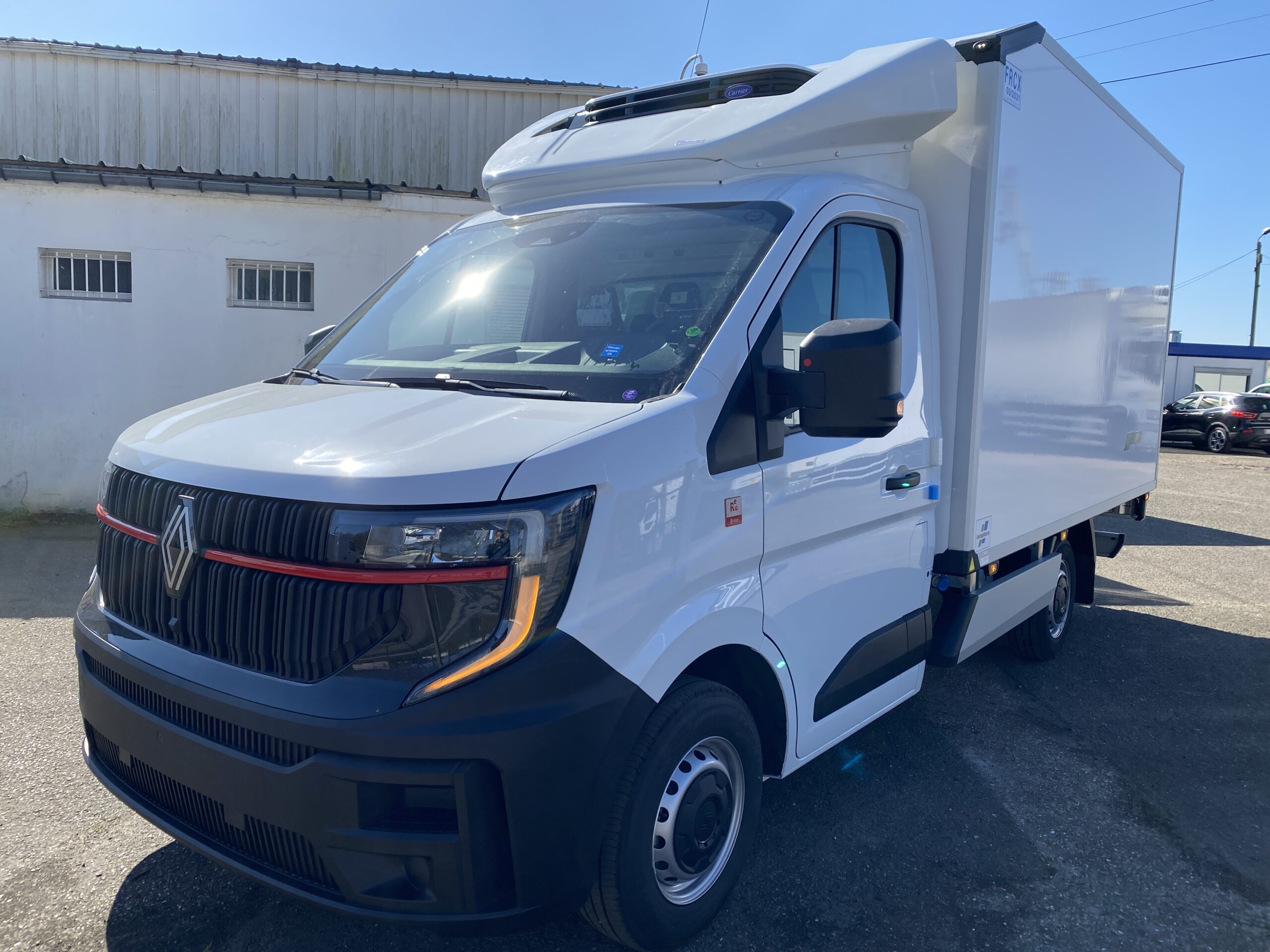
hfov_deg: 67.3
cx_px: 635
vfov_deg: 53.1
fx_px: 954
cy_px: 476
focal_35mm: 26
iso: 32
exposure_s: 1/2183
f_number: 1.8
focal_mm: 4.25
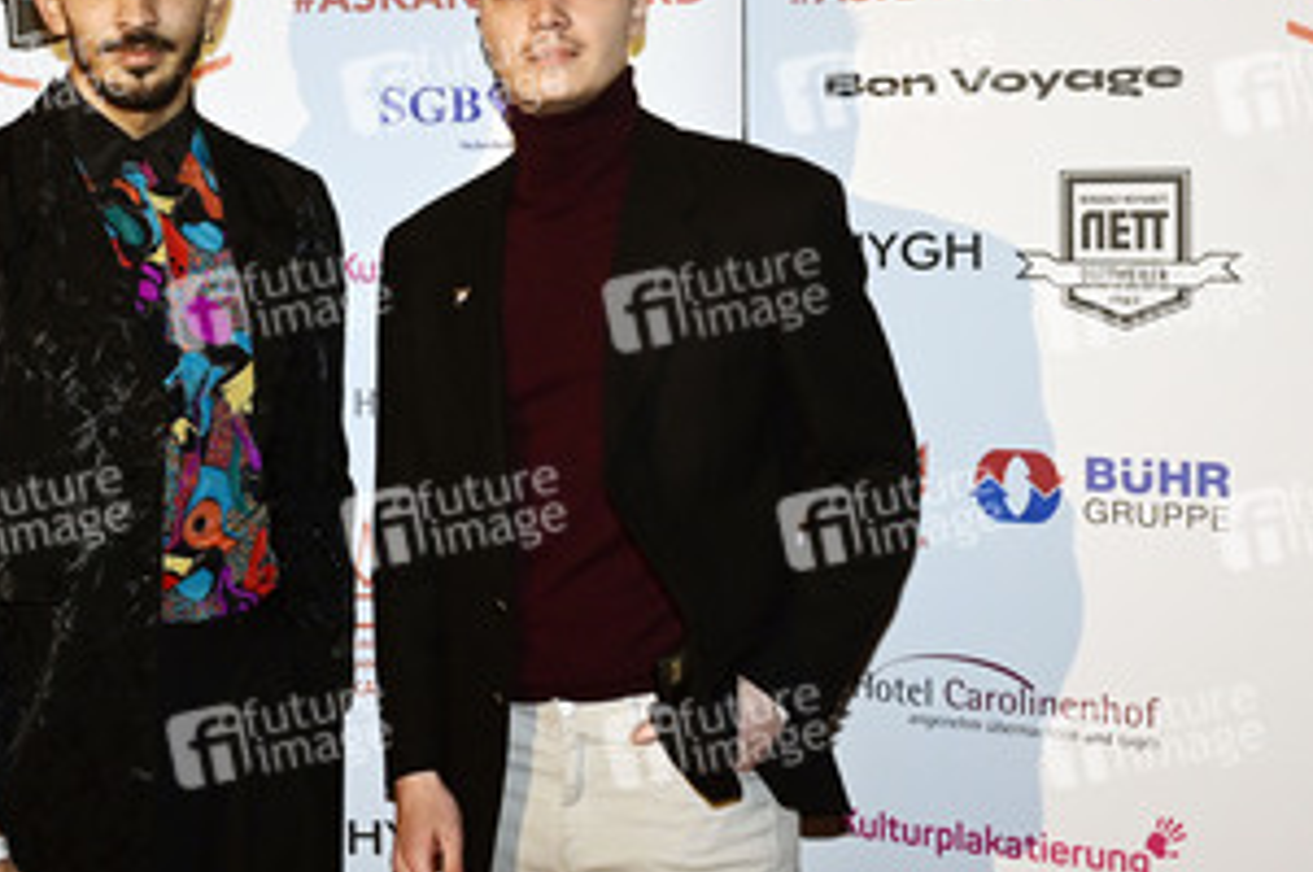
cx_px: 338
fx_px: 1776
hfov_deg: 39.5
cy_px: 410
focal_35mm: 49
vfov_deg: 27.6
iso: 2500
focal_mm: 32.5
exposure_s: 1/200
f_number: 6.3
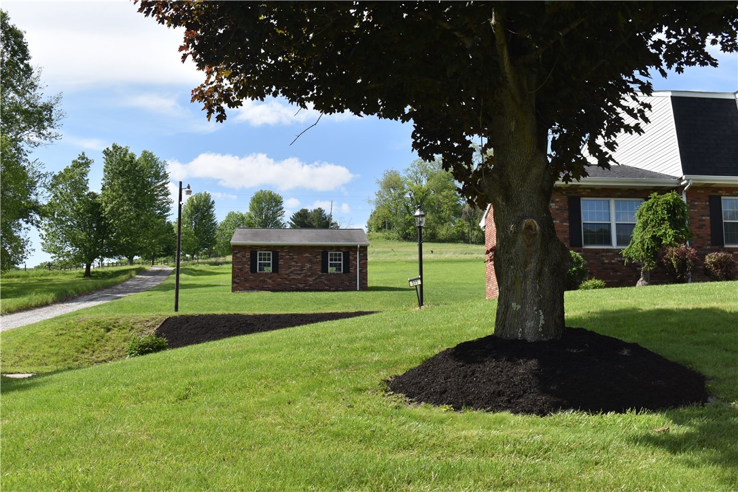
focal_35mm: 39
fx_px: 799
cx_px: 369
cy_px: 246
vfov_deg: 34.2
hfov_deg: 49.6
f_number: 8
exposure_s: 1/250
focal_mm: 26
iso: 100
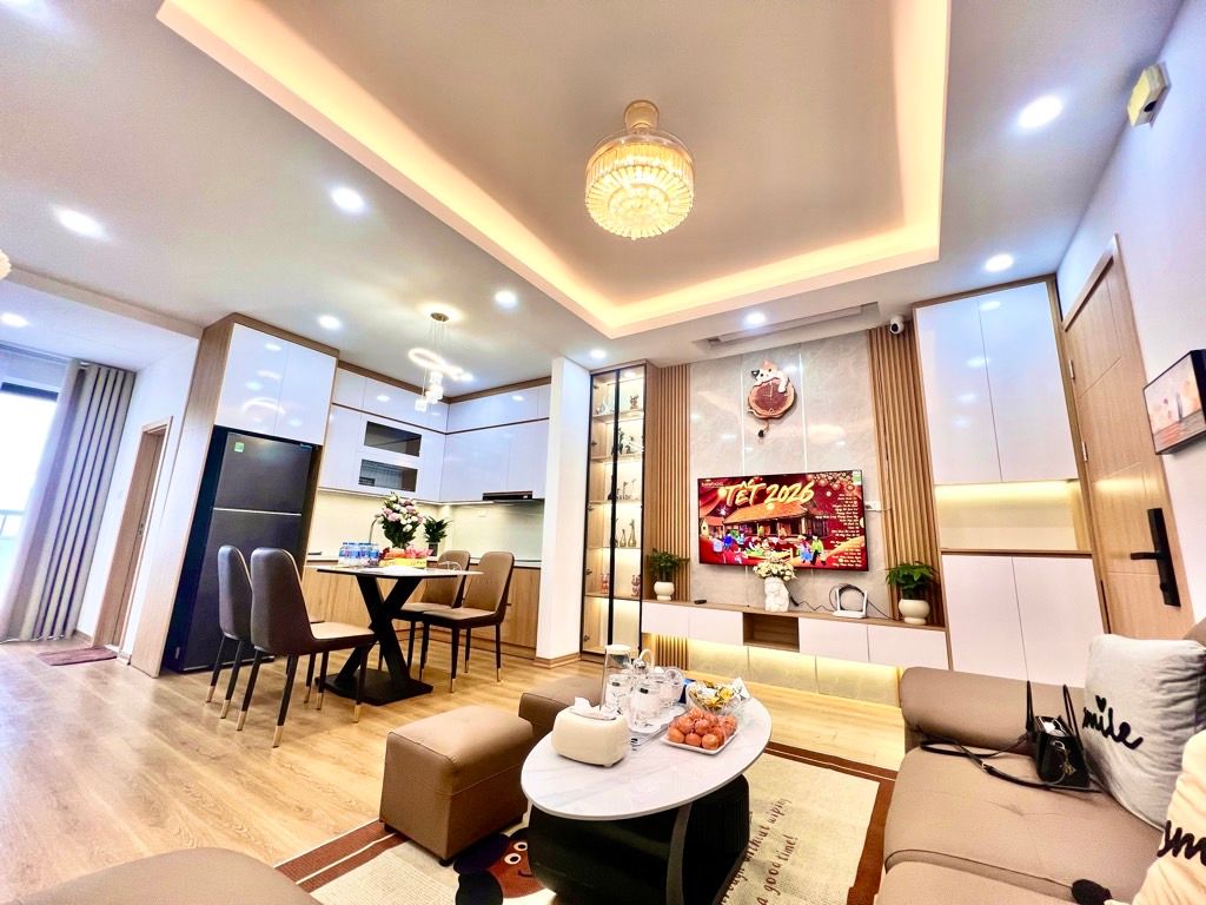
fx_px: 453
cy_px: 452
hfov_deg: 106.2
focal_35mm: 13
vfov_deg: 89.9
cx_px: 603
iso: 64
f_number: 1.8
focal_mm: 1.57
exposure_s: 1/100
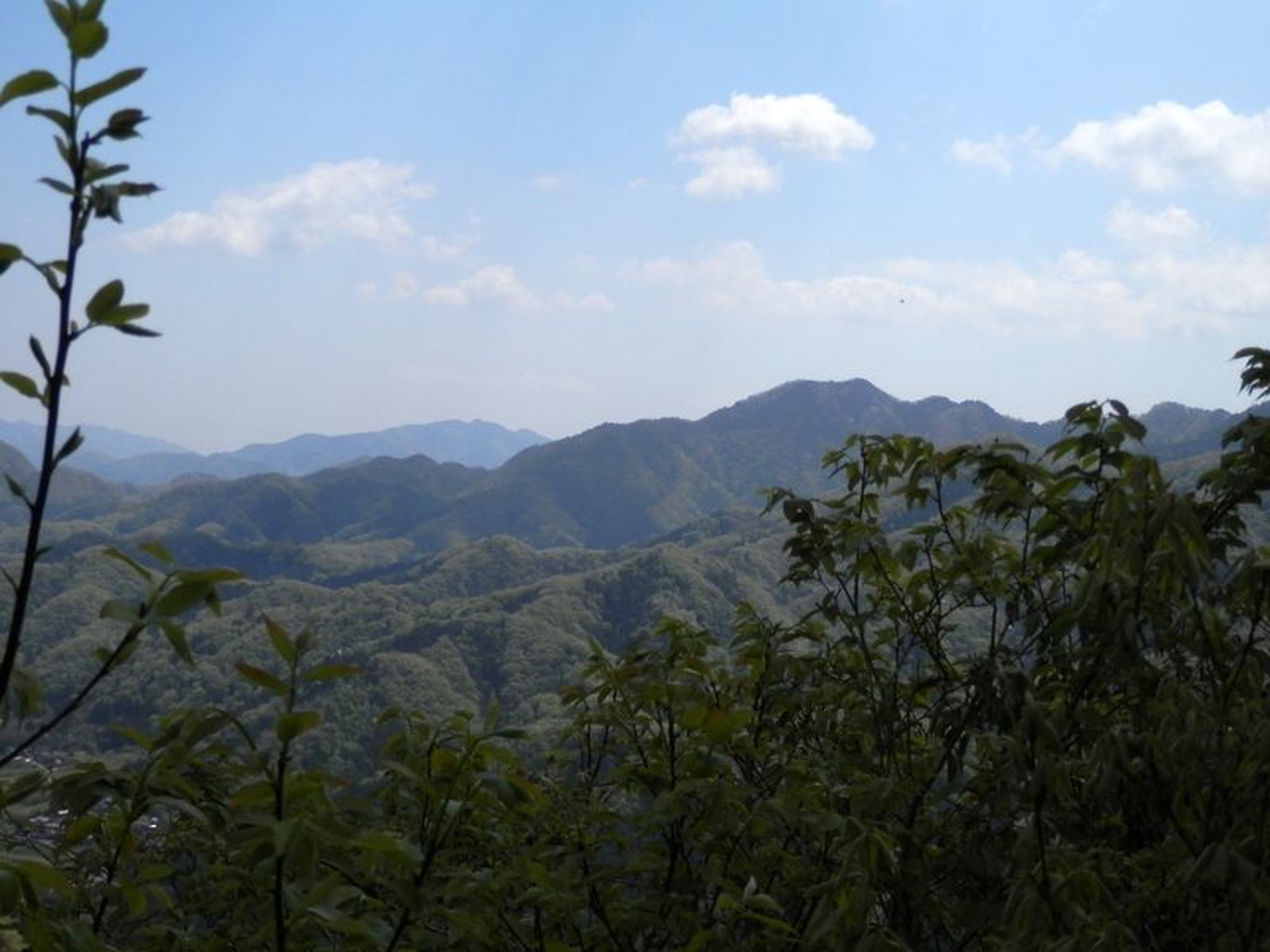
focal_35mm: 54
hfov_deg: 35.5
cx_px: 635
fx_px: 1981
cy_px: 476
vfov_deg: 27.0
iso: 80
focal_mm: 9.8
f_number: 11.6
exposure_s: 1/200
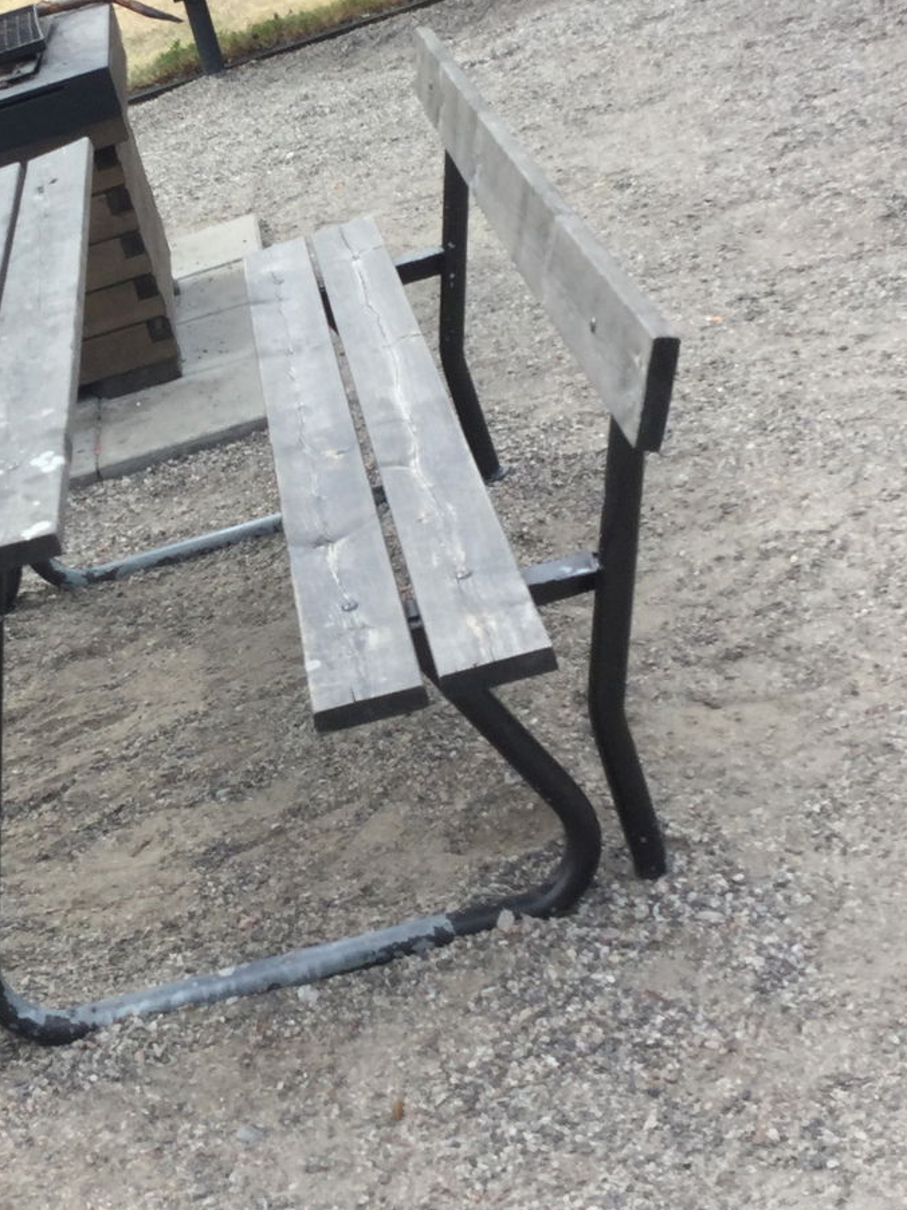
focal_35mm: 66
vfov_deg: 29.2
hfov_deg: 21.6
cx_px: 27
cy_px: 390
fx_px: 2307
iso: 25
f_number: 2.4
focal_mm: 3.3
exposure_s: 1/536
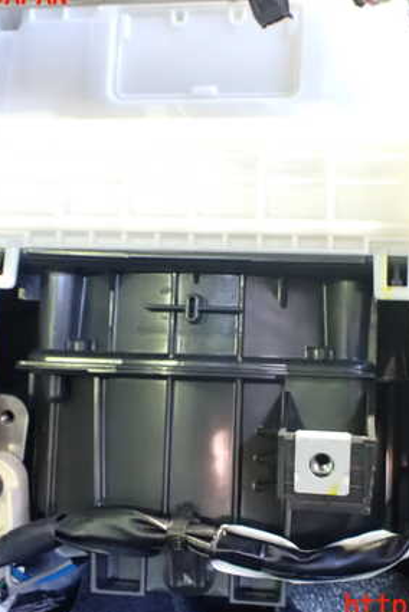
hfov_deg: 30.5
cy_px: 301
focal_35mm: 44
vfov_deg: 44.5
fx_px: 749
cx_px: 238
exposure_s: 1/13
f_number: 2.3
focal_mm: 5.4
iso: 1600
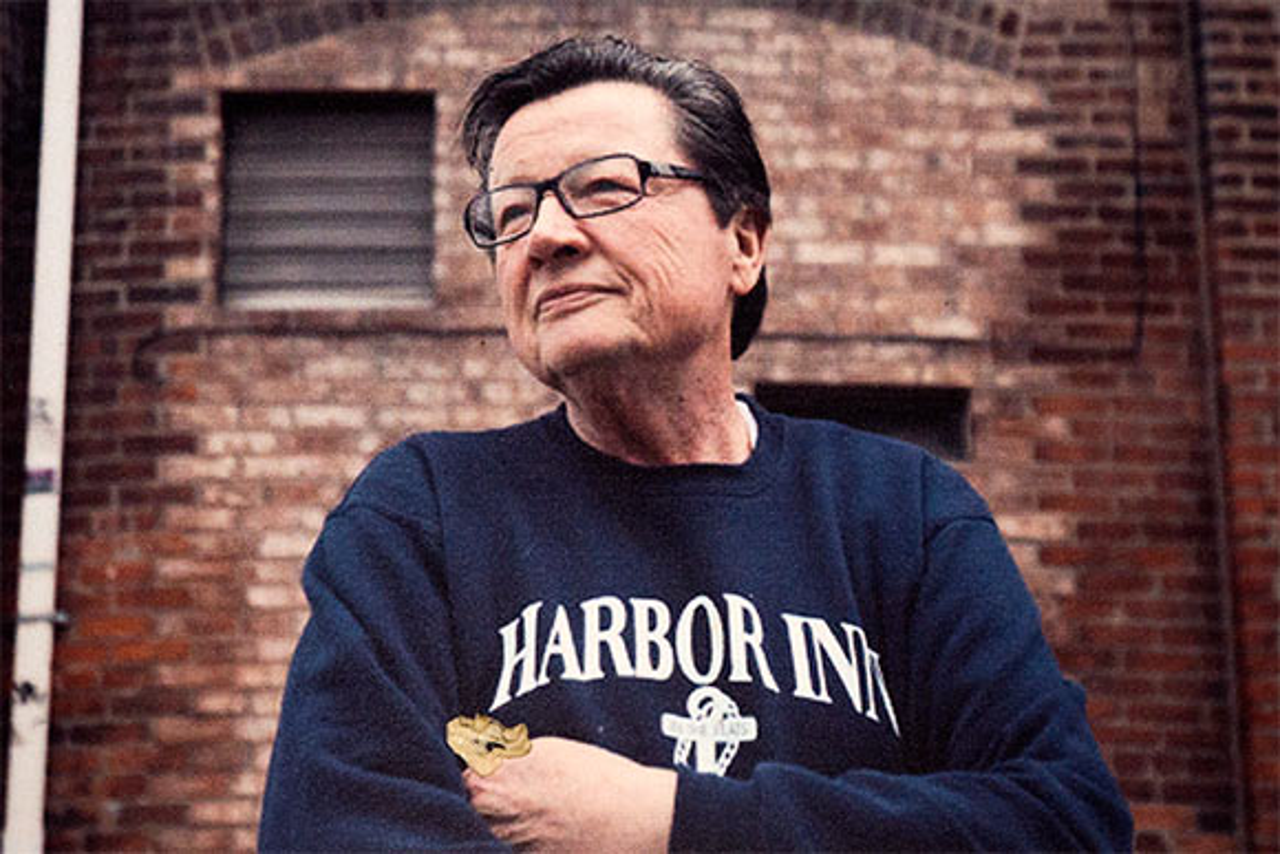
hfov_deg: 29.6
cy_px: 427
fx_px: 2418
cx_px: 640
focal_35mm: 68
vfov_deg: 20.0
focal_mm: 68
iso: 1250
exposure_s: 1/180
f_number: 4.8
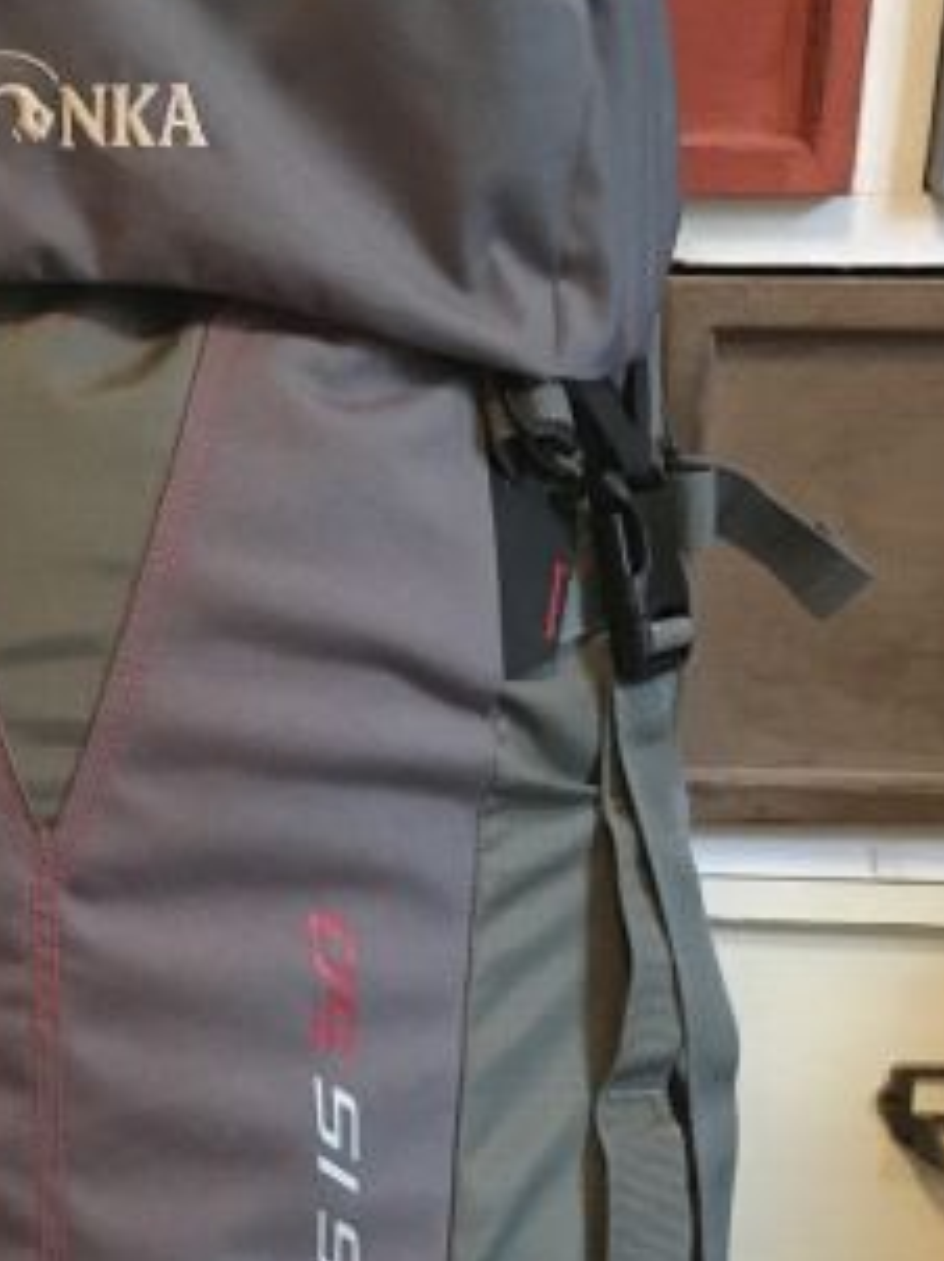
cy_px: 925
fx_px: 2986
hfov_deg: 17.7
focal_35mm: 82
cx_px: 75
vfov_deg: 23.6
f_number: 2.2
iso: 400
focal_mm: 4.15
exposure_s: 1/17
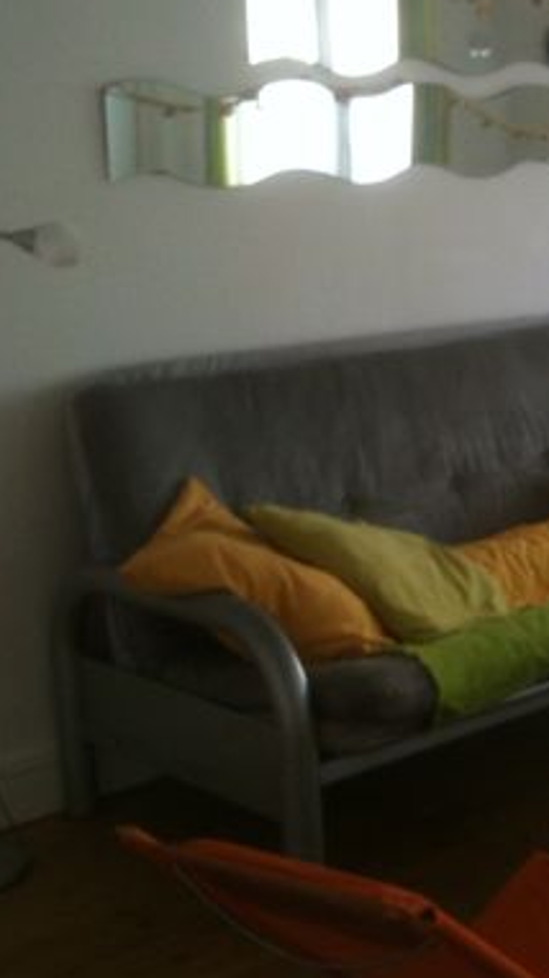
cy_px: 495
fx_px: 1554
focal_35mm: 60
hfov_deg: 19.1
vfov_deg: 34.9
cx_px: 618
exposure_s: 1/17
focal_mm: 3.85
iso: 64
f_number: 2.8
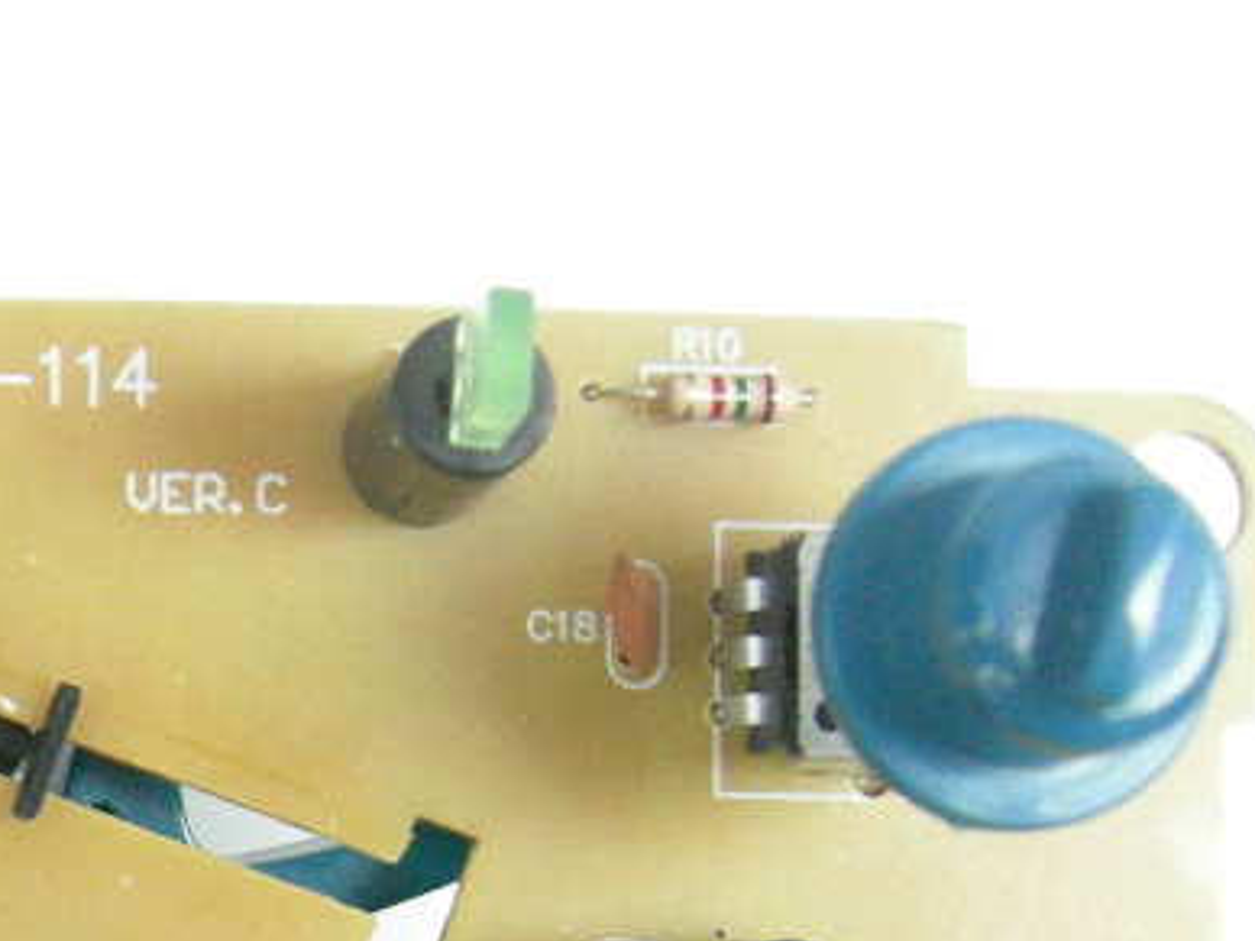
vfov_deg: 15.2
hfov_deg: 19.4
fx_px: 3444
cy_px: 1025
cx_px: -275
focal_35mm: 95
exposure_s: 1/35.2
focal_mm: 7.5
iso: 400
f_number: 2.7
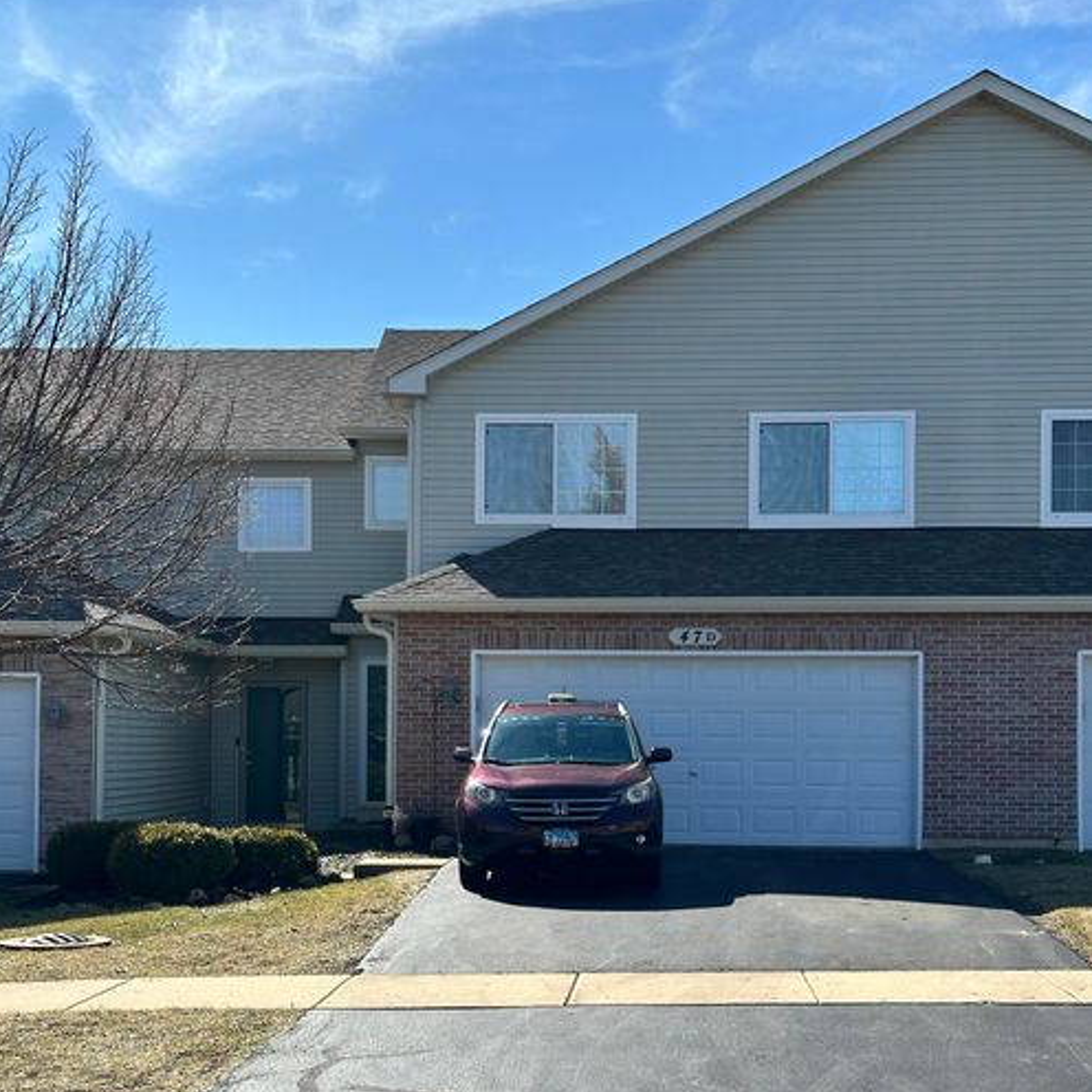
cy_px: 686
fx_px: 2034
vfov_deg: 29.9
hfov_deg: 30.0
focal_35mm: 57
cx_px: 546
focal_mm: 6.86
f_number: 1.78
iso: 64
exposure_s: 1/3876
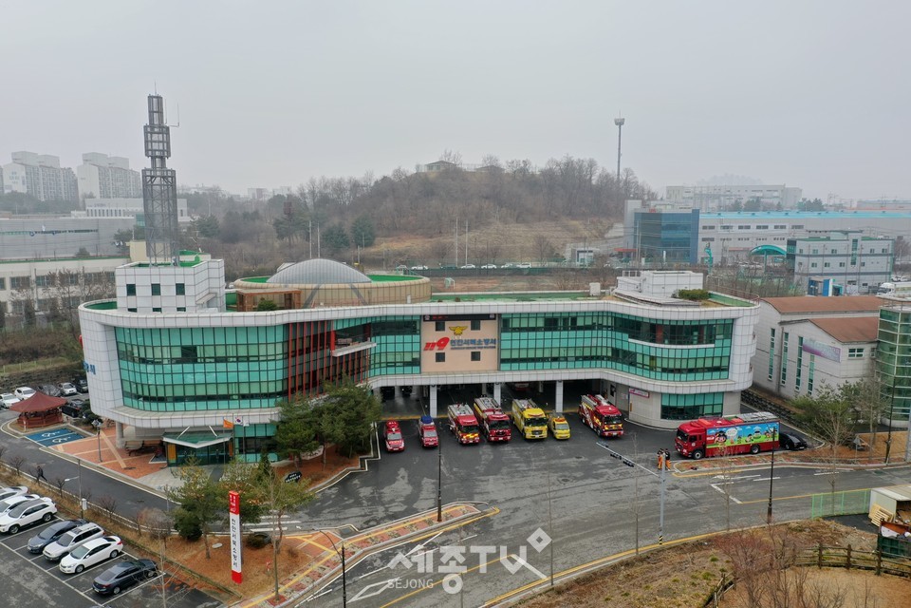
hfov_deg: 65.5
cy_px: 304
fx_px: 709
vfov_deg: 46.4
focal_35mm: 28
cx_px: 456
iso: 100
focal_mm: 10.26
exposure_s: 1/120
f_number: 4.5
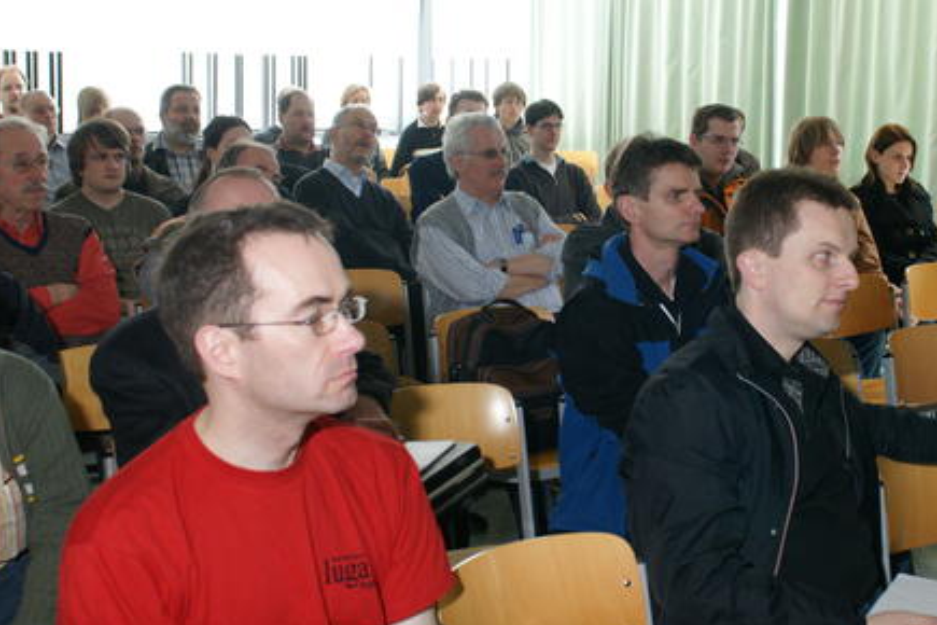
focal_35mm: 53
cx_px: 633
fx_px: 1379
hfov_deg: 37.1
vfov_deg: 25.4
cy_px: 232
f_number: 5.6
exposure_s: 1/60
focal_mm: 24
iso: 800
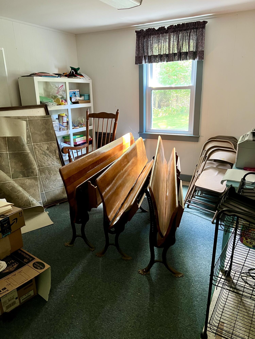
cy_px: 170
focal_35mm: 26
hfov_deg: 53.1
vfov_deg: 67.3
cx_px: 128
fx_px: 255
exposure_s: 1/60
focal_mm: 5.7
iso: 500
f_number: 1.5
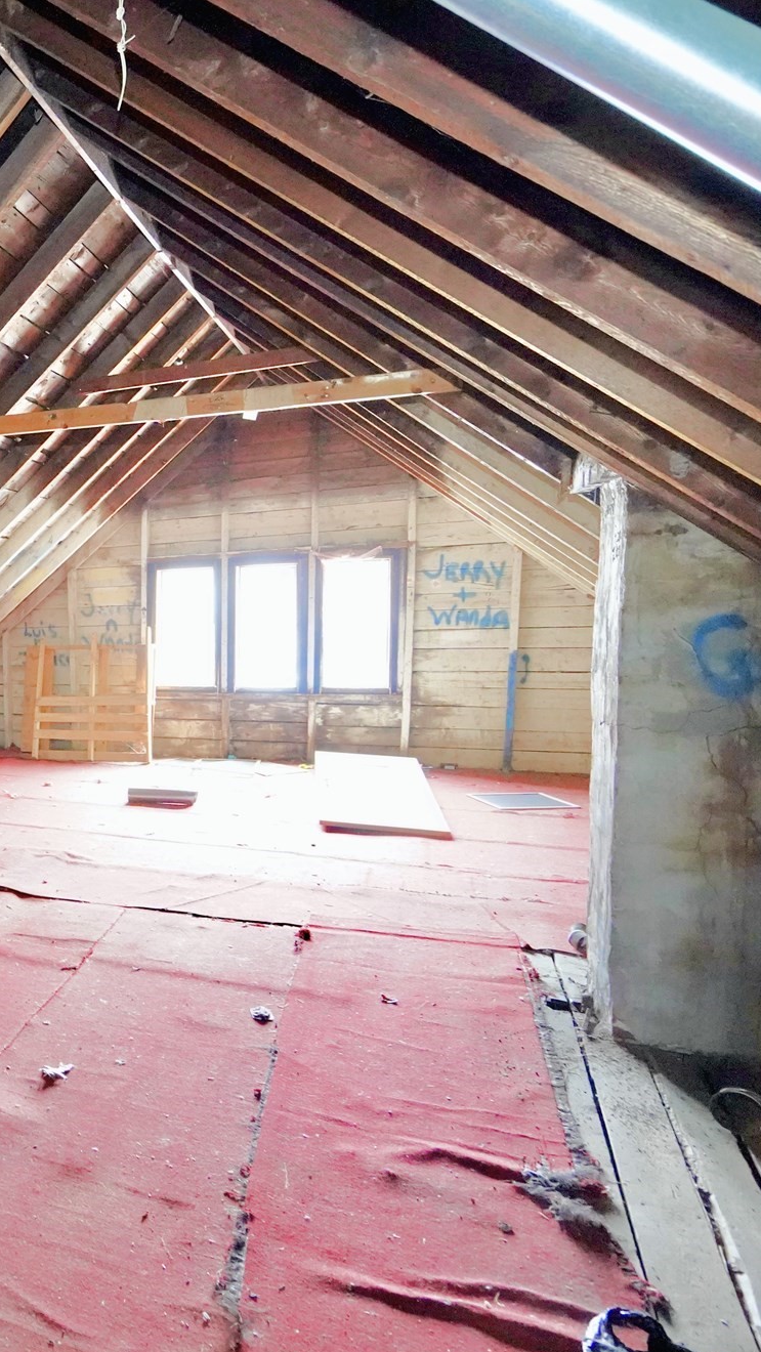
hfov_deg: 35.7
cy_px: 698
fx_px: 932
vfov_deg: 71.9
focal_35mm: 26
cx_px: -132
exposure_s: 1/60
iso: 16000
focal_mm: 16
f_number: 4
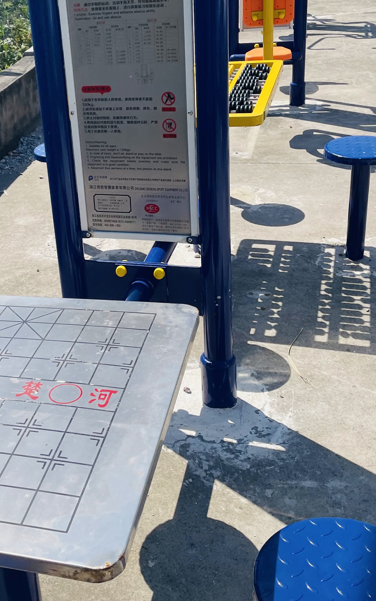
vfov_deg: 43.2
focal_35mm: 46
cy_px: 226
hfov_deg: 27.5
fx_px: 754
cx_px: 77
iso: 32
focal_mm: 4.2
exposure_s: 1/3861
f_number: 1.6
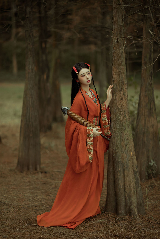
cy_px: 120
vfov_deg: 23.9
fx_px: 567
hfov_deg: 16.1
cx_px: 80
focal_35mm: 85
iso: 100
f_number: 1.4
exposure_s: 1/640
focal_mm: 85
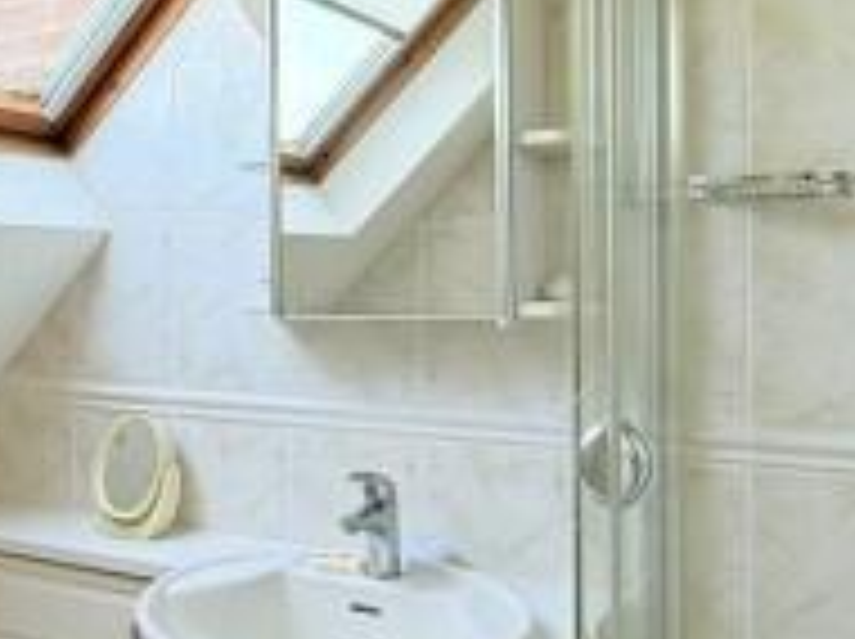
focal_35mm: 43
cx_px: 344
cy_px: 259
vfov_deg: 33.4
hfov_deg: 43.7
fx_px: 1061
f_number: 2.2
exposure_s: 1/99
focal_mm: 2.22
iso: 80
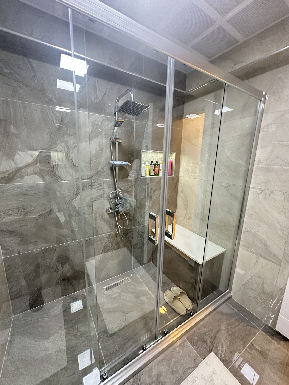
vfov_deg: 102.1
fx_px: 156
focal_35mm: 14
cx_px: 144
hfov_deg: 85.7
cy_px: 192
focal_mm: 2.22
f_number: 2.2
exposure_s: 1/50
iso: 400
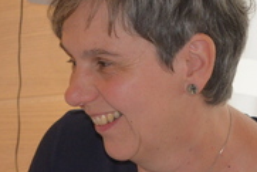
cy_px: 242
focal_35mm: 258
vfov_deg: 5.3
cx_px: -11
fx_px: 1843
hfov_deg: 7.9
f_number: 6.3
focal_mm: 52
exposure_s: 1/160
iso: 2000
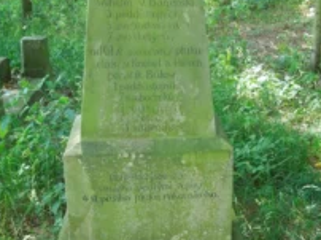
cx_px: 176
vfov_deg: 24.0
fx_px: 565
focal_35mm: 61
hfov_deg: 31.7
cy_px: 106
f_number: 3.7
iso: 400
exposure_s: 1/100
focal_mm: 6.3
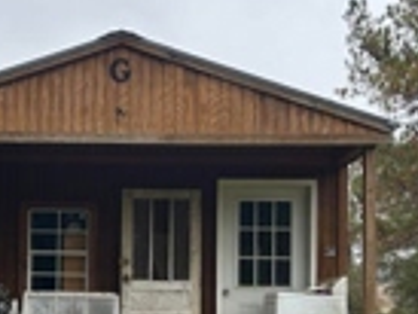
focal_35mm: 76
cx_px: 125
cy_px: 259
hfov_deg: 25.4
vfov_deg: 19.2
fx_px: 919
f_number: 1.5
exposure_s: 1/552
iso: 50
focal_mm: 5.7
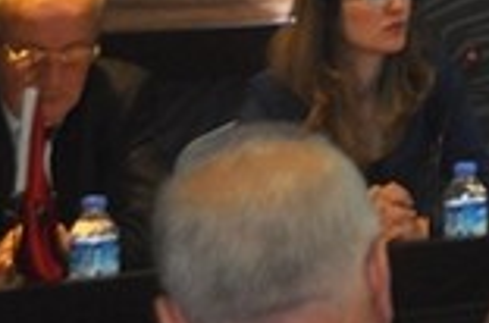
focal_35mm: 155
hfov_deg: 11.8
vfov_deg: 8.6
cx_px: 991
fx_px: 2099
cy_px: -165
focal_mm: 24
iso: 800
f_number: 4
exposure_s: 1/60
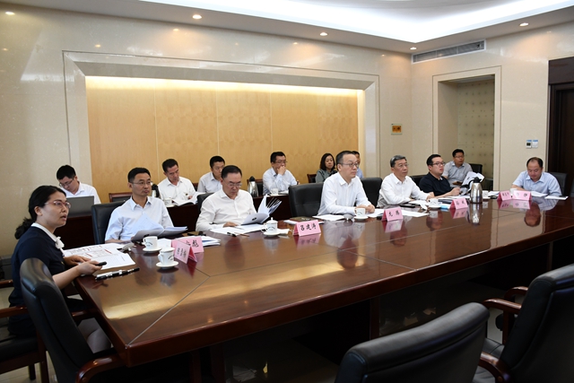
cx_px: 287
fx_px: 431
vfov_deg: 48.0
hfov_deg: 67.4
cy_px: 192
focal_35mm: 27
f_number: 4.5
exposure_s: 1/80
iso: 1250
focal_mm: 18
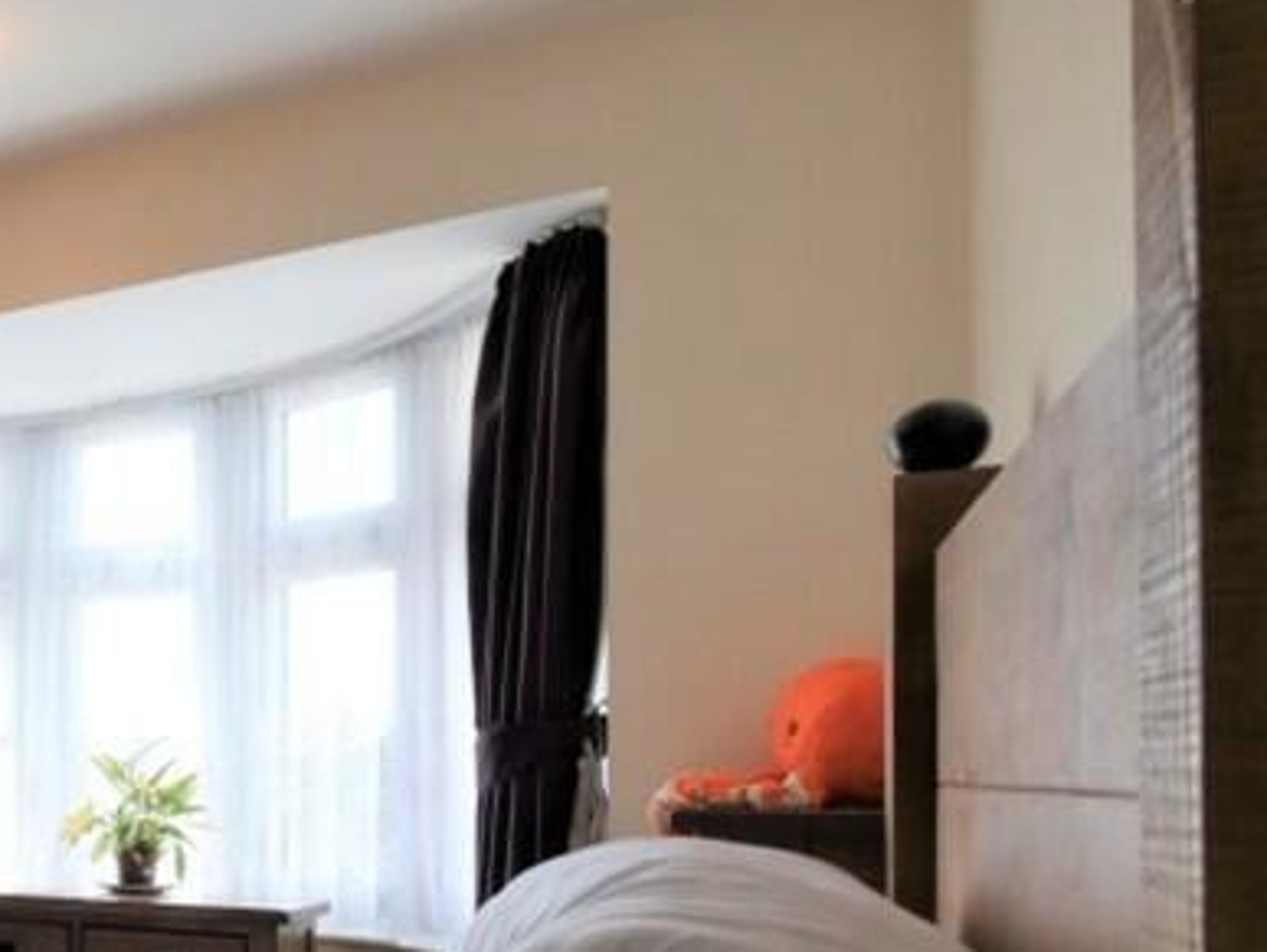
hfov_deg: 35.5
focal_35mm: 37
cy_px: 764
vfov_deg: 37.3
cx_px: -354
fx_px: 1356
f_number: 4.5
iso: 200
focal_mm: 7
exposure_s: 1/125
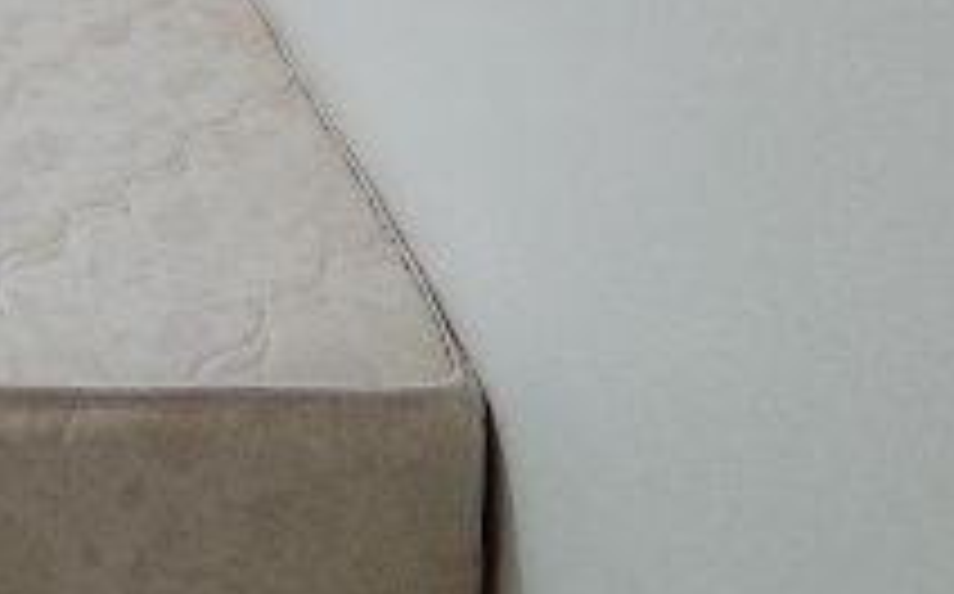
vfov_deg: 13.8
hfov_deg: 22.5
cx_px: -358
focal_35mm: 80
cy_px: -587
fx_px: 2078
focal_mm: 1.65
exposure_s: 1/60
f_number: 2.2
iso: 400
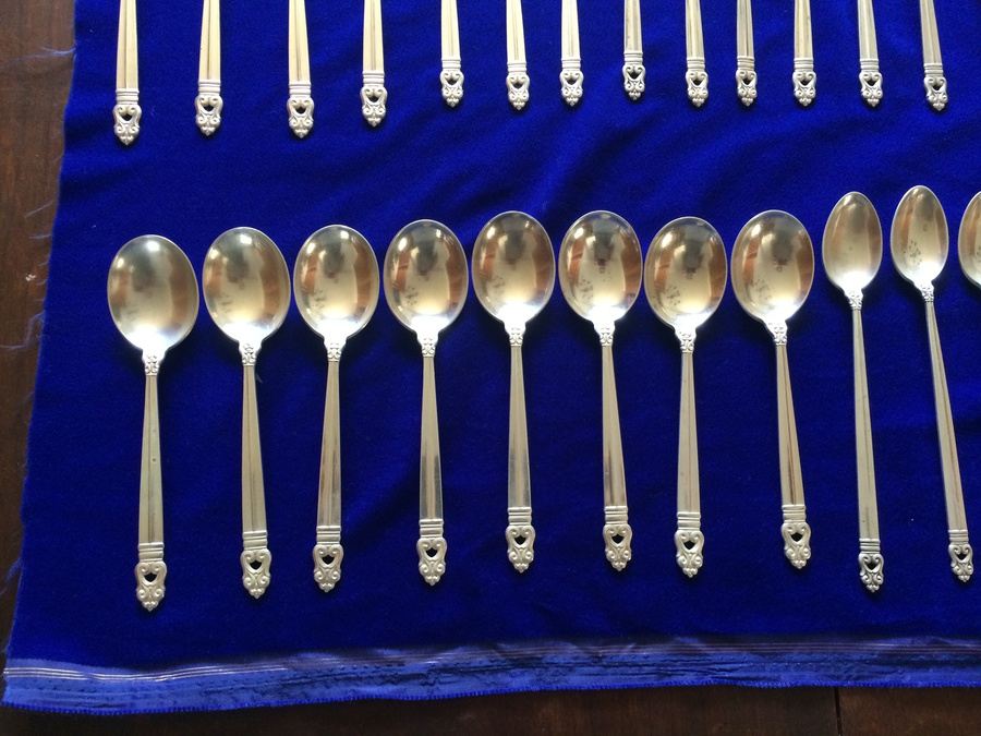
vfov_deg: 46.8
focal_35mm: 30
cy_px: 368
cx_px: 490
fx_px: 850
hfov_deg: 60.0
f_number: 2.2
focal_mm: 4.12
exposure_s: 1/30
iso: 200
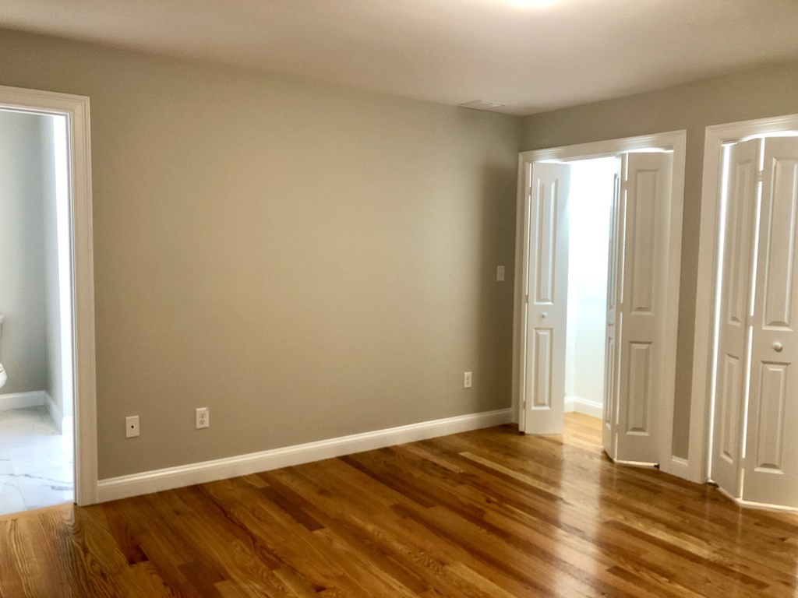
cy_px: 299
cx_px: 399
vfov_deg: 49.7
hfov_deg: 63.4
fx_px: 645
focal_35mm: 28
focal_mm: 3.99
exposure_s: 1/15
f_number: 1.8
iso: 40
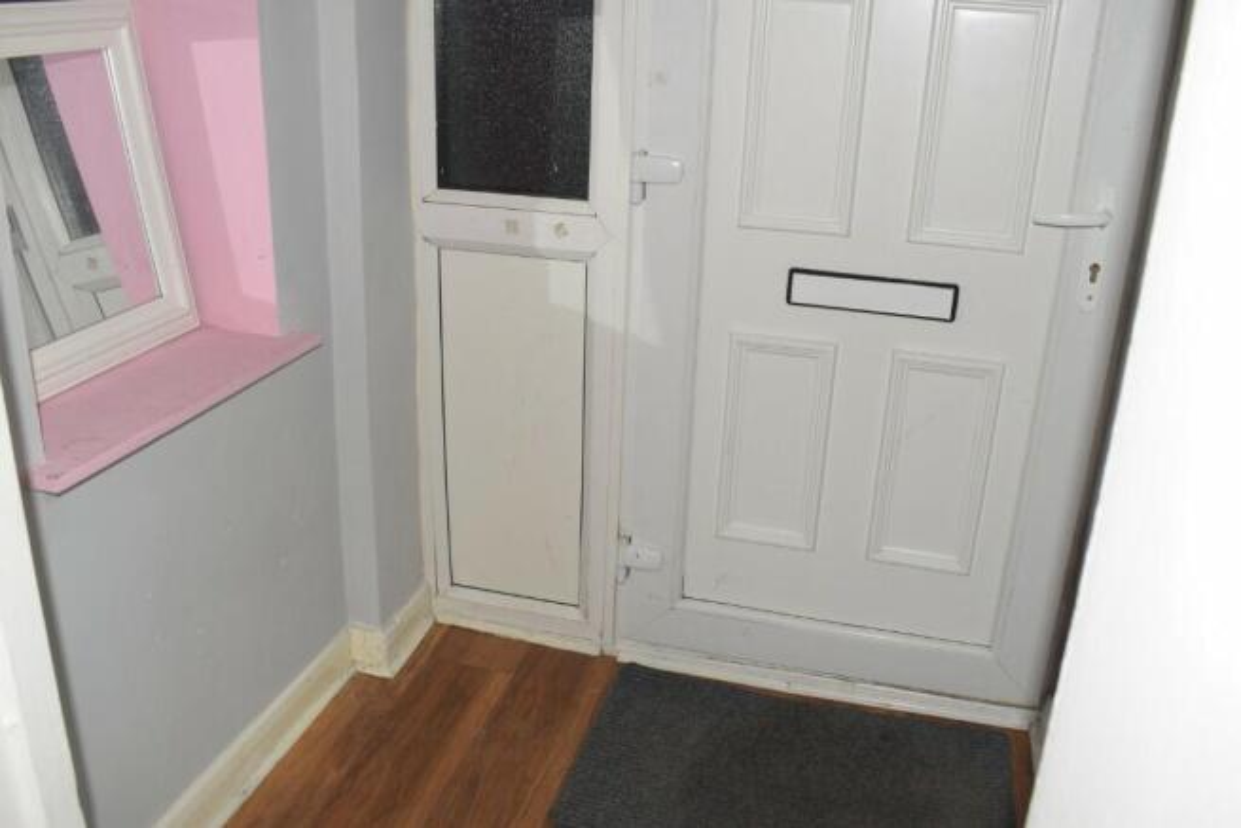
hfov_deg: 57.2
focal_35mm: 33
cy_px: 414
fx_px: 1138
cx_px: 620
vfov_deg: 40.0
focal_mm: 22
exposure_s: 1/60
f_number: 8
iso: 100
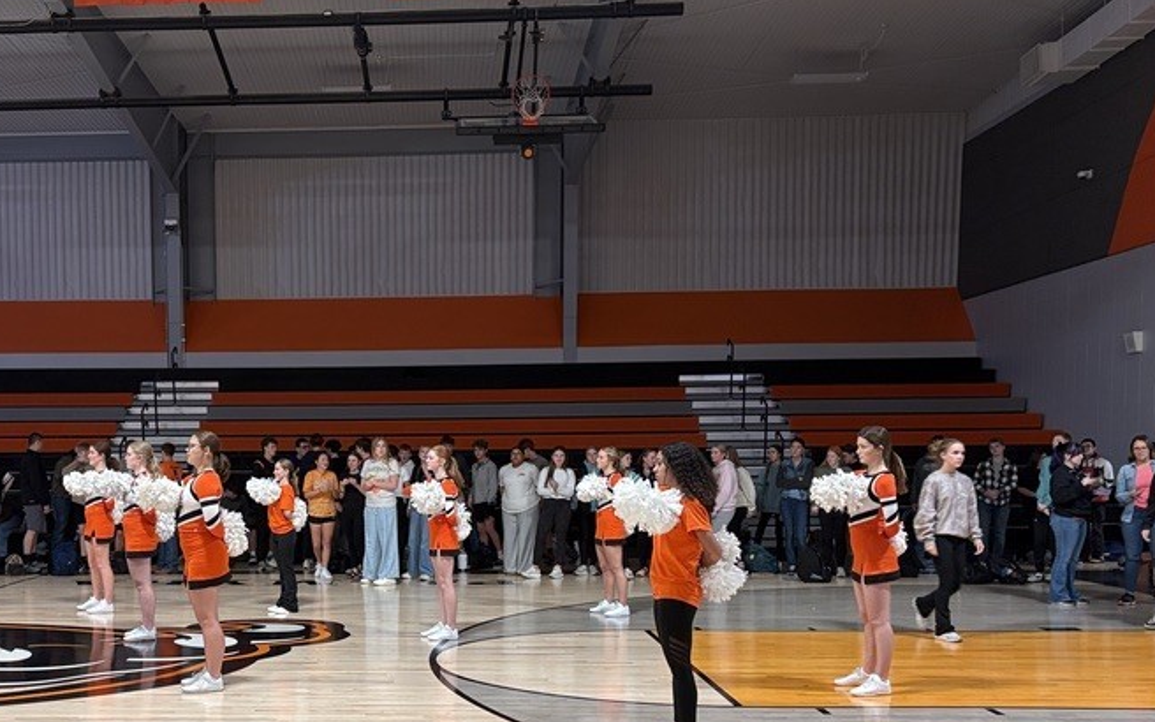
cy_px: 530
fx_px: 1354
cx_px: 370
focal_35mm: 43
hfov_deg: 45.4
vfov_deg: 29.5
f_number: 1.6
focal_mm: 5.96
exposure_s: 1/60
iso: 160
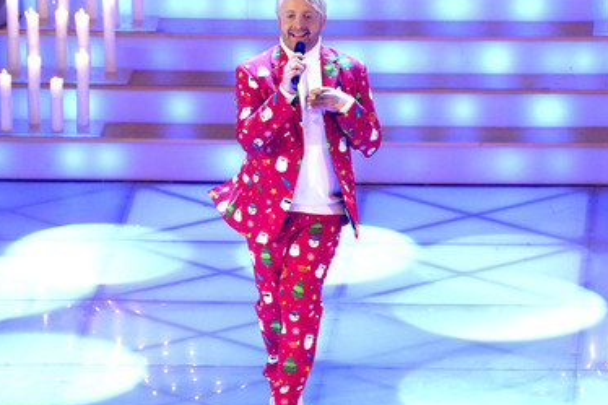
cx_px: 355
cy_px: 215
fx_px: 7326
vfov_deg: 3.2
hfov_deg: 4.8
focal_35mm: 434
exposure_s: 1/400
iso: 12800
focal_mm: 360
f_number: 6.3
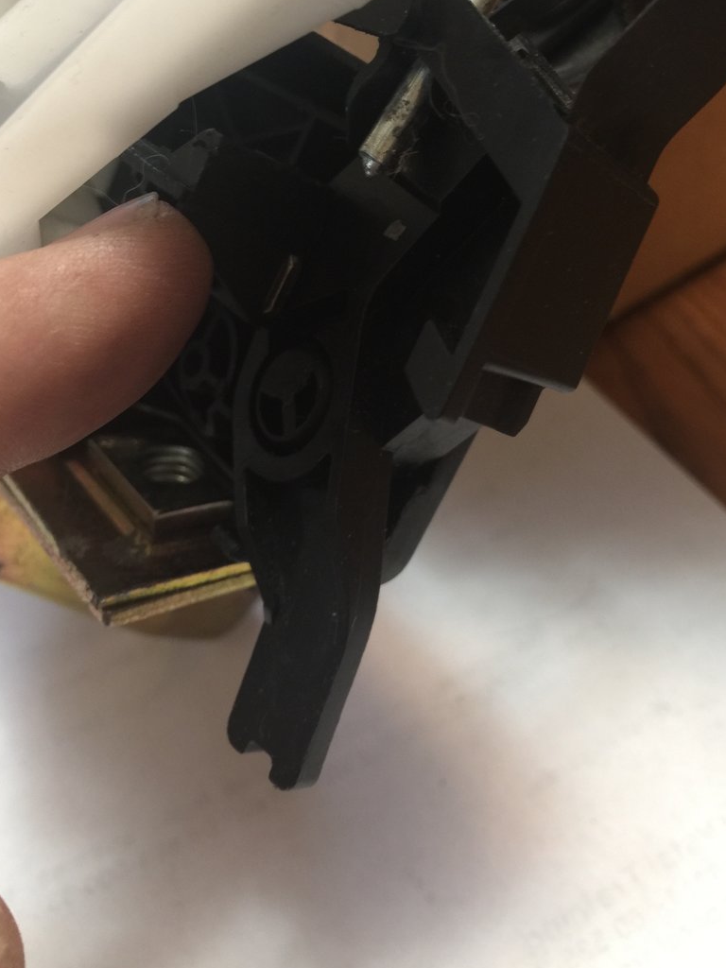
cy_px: 407
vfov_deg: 53.7
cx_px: 419
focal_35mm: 34
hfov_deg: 41.7
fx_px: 951
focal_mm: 4.15
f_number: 2.2
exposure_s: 1/4
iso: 64
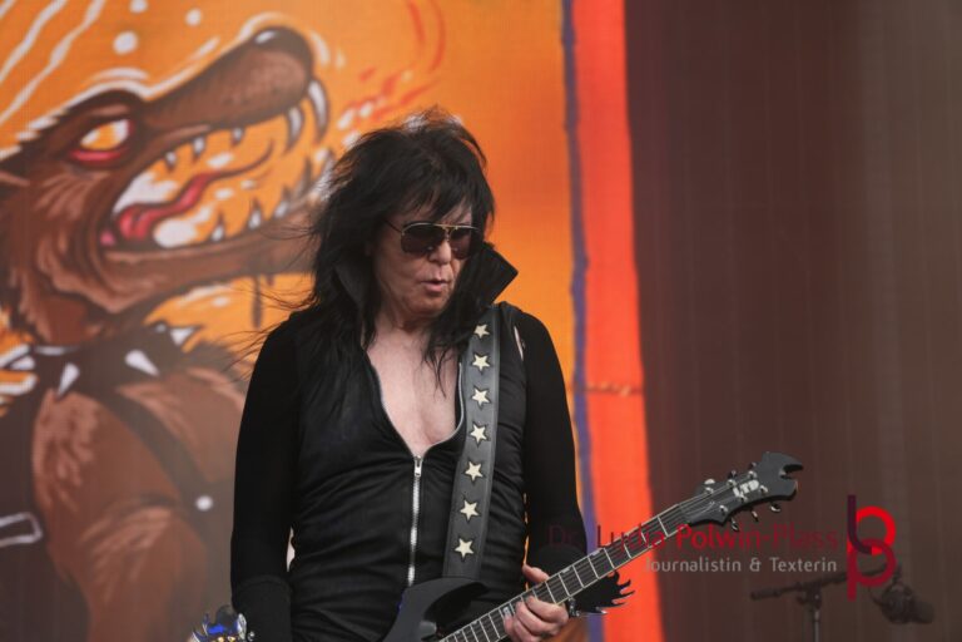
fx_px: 4970
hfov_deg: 11.1
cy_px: 321
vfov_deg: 7.4
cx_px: 481
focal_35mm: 186
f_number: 5.6
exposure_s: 1/200
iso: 160
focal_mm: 124
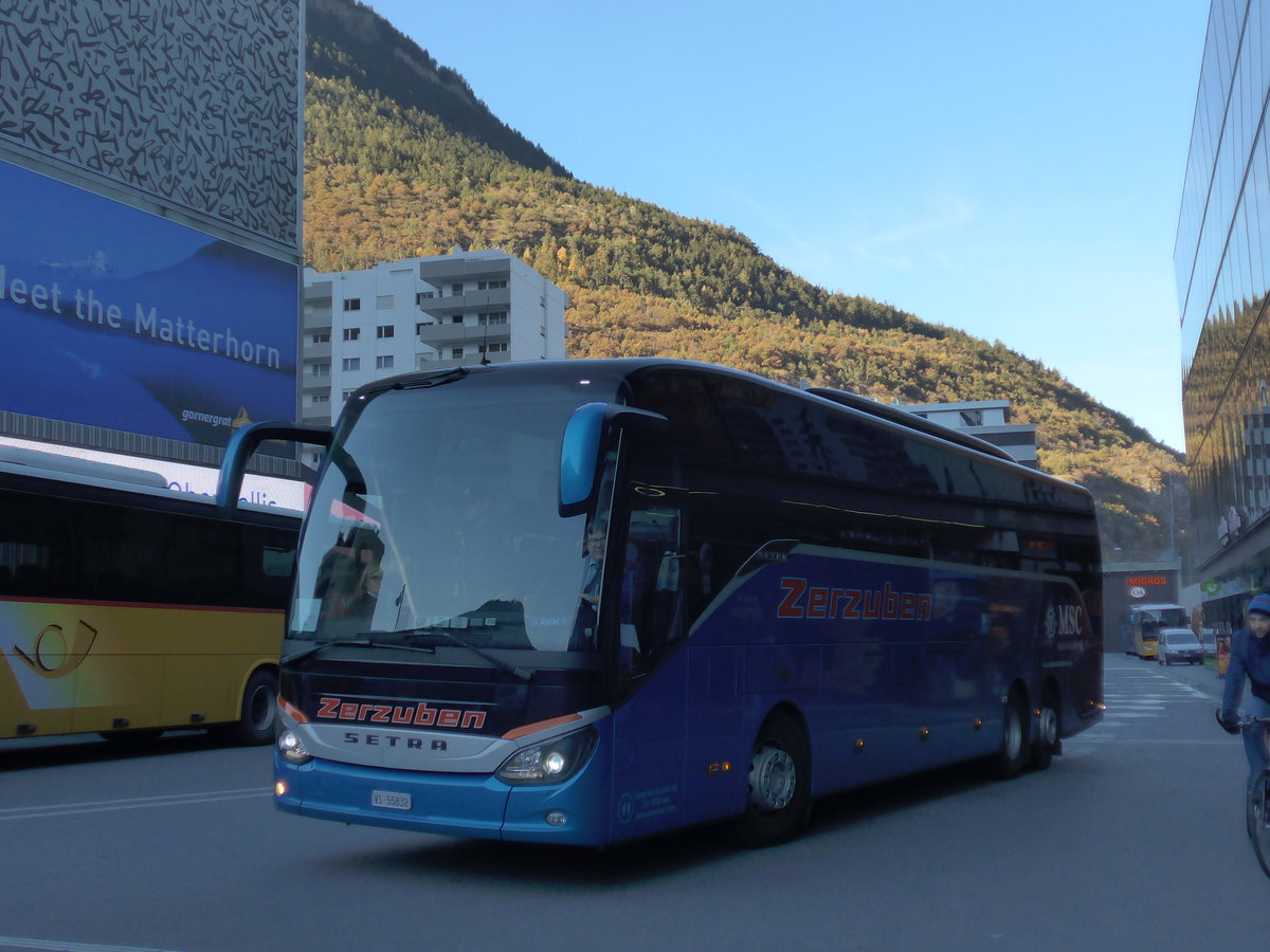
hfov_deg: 45.8
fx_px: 1504
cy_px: 476
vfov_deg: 35.1
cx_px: 635
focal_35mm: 41
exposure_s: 1/640
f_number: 2.6
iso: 160
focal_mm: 8.4
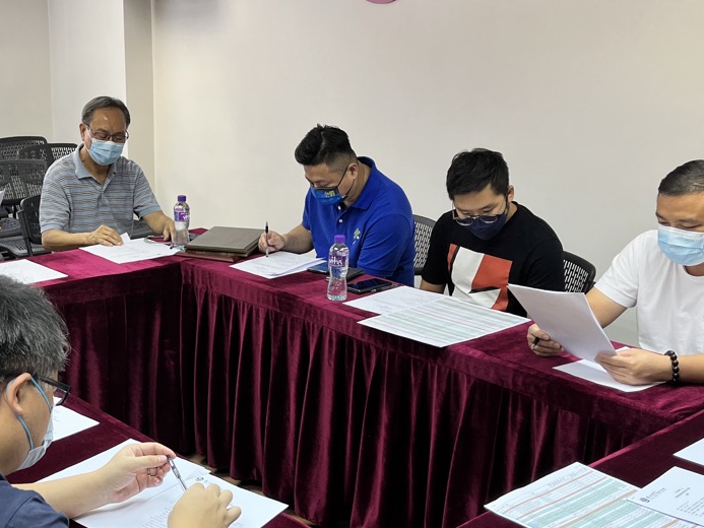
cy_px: 314
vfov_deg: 30.2
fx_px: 976
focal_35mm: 48
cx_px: 206
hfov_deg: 38.9
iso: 80
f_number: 1.6
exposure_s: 1/100
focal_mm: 5.1
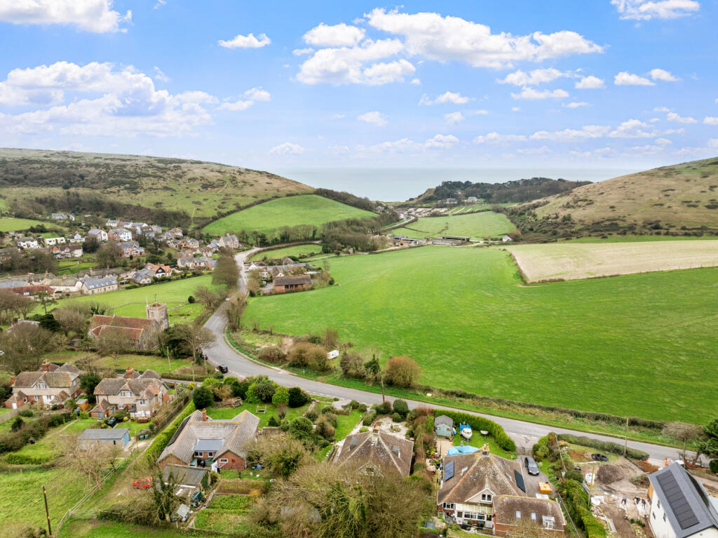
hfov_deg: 71.6
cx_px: 359
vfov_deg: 56.8
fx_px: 498
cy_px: 269
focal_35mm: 24
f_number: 2.8
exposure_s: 1/25
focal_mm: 12.29
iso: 110
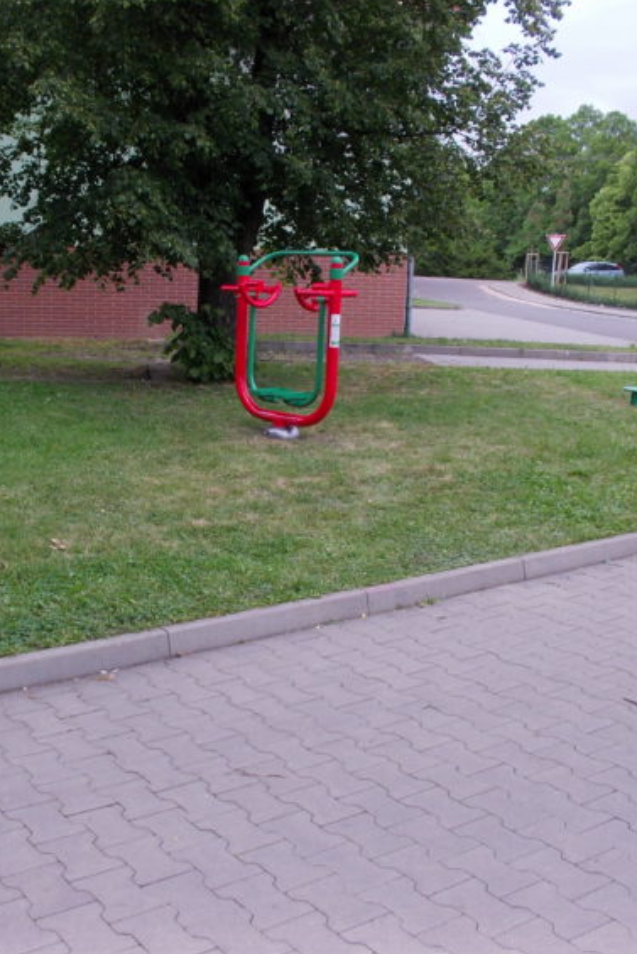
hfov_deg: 32.2
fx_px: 1087
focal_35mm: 41
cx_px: 177
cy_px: 471
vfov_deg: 47.4
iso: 80
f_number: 3.3
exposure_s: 1/160
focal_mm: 4.1
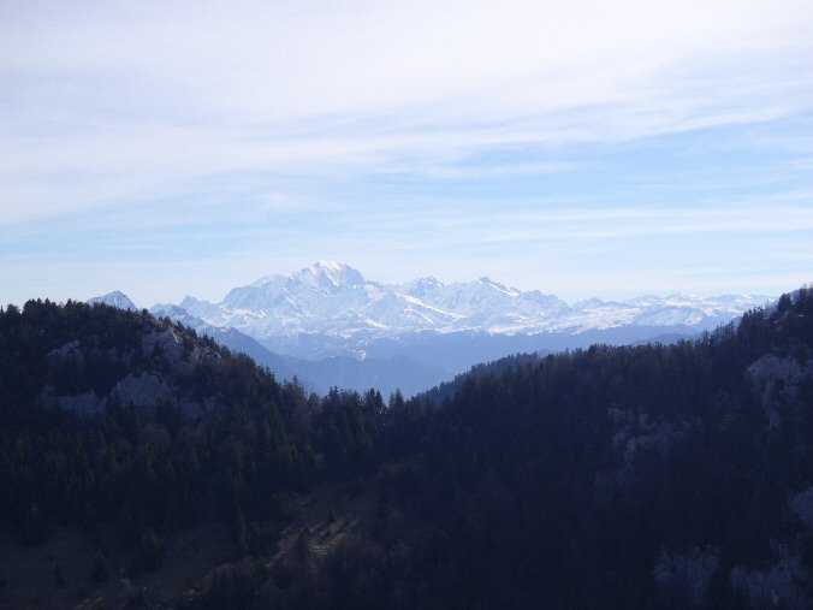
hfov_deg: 30.3
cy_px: 305
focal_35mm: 64
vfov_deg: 22.9
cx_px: 406
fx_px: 1503
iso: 200
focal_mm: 11.43
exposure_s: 1/125
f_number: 14
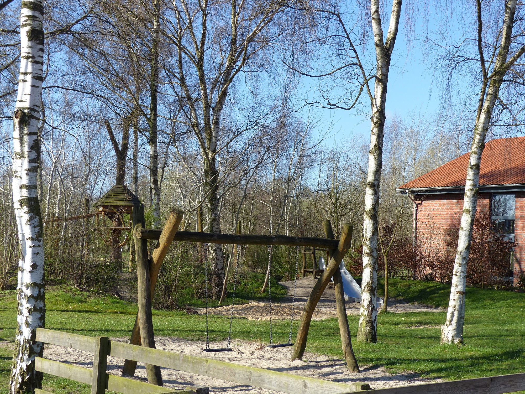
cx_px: 262
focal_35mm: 52
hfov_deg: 36.8
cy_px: 197
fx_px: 789
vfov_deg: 28.0
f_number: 4
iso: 100
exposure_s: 1/400
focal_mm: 9.4
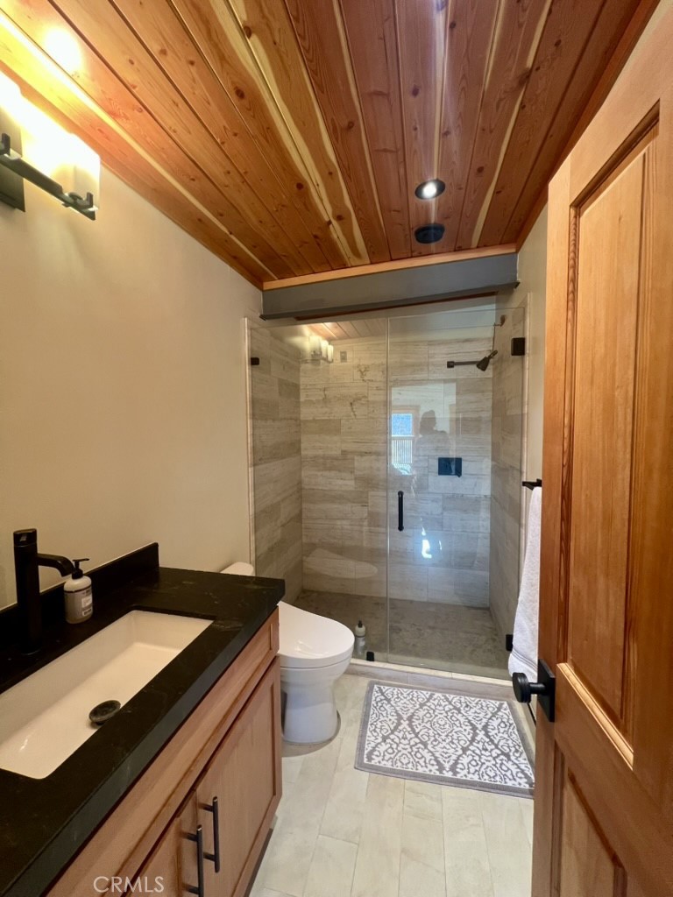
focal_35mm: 13
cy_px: 448
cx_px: 336
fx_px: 337
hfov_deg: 89.9
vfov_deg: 106.2
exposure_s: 1/60
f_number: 1.8
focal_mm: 1.57
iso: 200
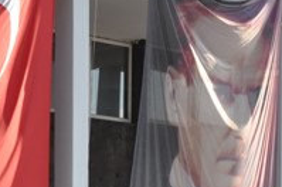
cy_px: 276
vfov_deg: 9.7
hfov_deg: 15.0
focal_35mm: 137
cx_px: 156
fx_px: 1071
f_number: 14
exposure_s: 1/200
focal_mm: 28
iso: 1250
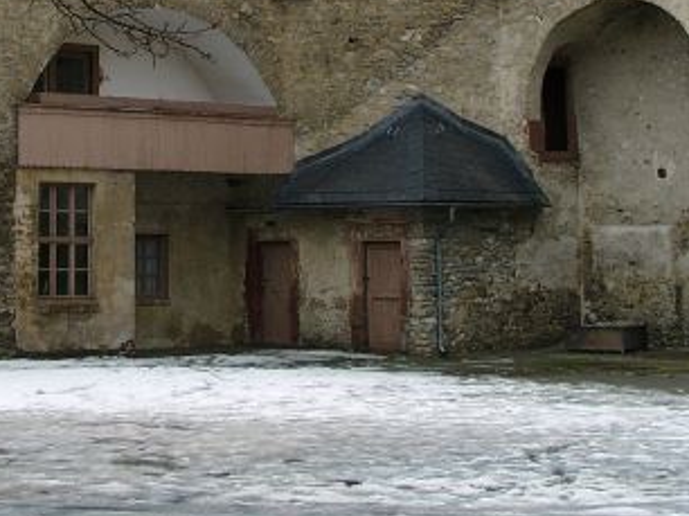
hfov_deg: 21.9
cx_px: 189
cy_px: -38
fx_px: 1770
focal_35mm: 89
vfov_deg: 16.1
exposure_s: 1/294
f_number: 4
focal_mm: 7.13
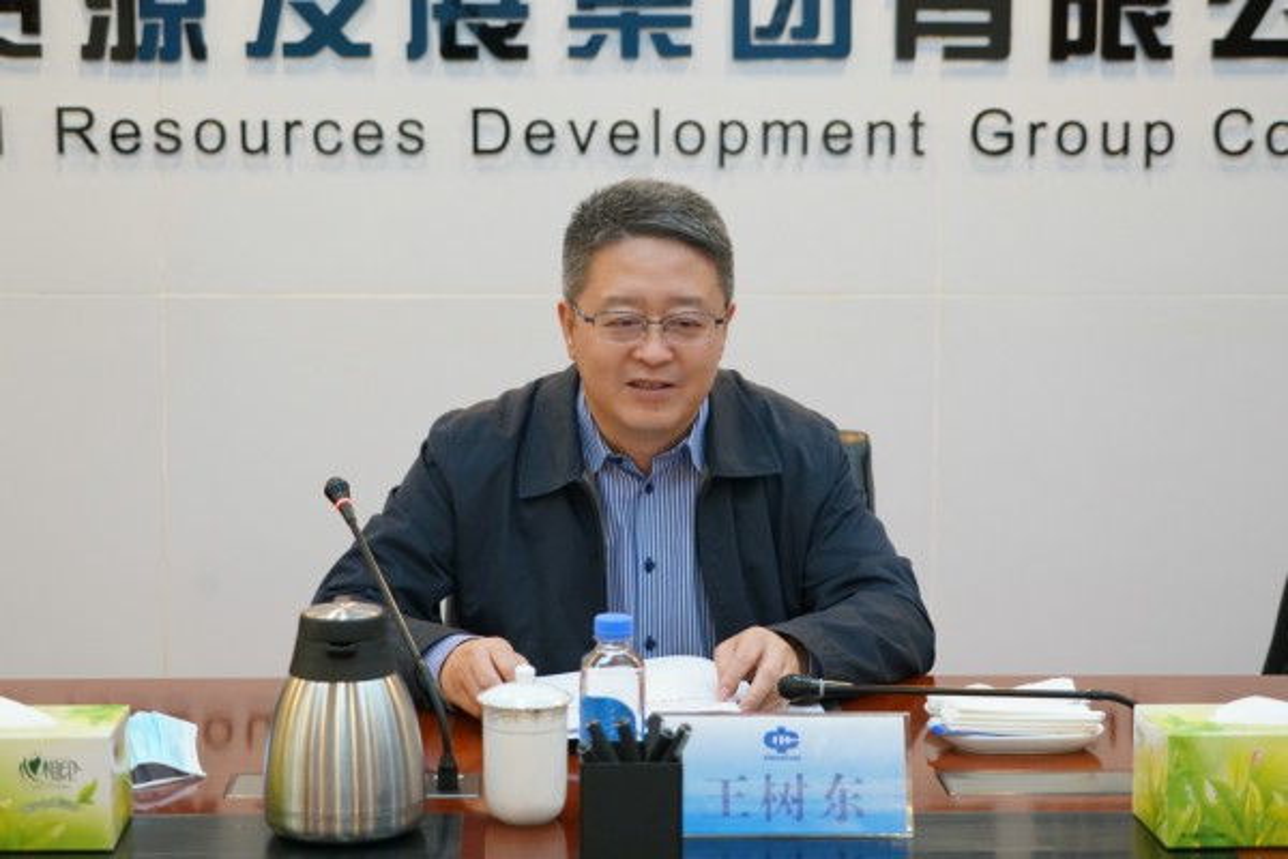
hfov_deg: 31.9
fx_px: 2254
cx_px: 644
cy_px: 430
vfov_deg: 21.6
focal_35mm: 63
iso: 3200
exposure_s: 1/160
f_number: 5
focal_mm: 63
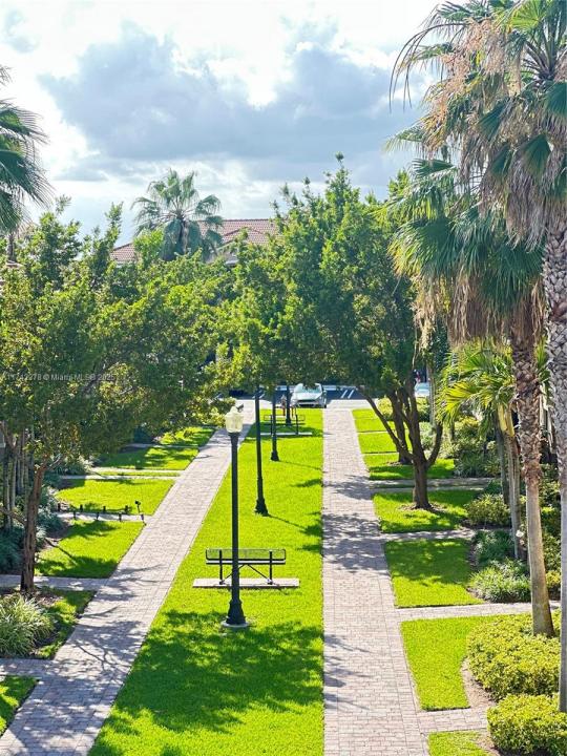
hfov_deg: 19.1
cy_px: 378
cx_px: 284
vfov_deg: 25.3
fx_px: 1682
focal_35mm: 77
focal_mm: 9
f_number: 2.8
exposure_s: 1/159
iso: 40
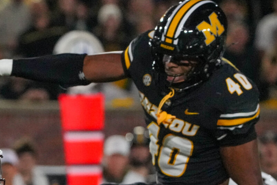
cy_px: 286
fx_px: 8417
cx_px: -45
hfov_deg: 1.9
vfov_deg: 1.3
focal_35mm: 1094
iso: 10000
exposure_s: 1/2000
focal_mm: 341
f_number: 6.3
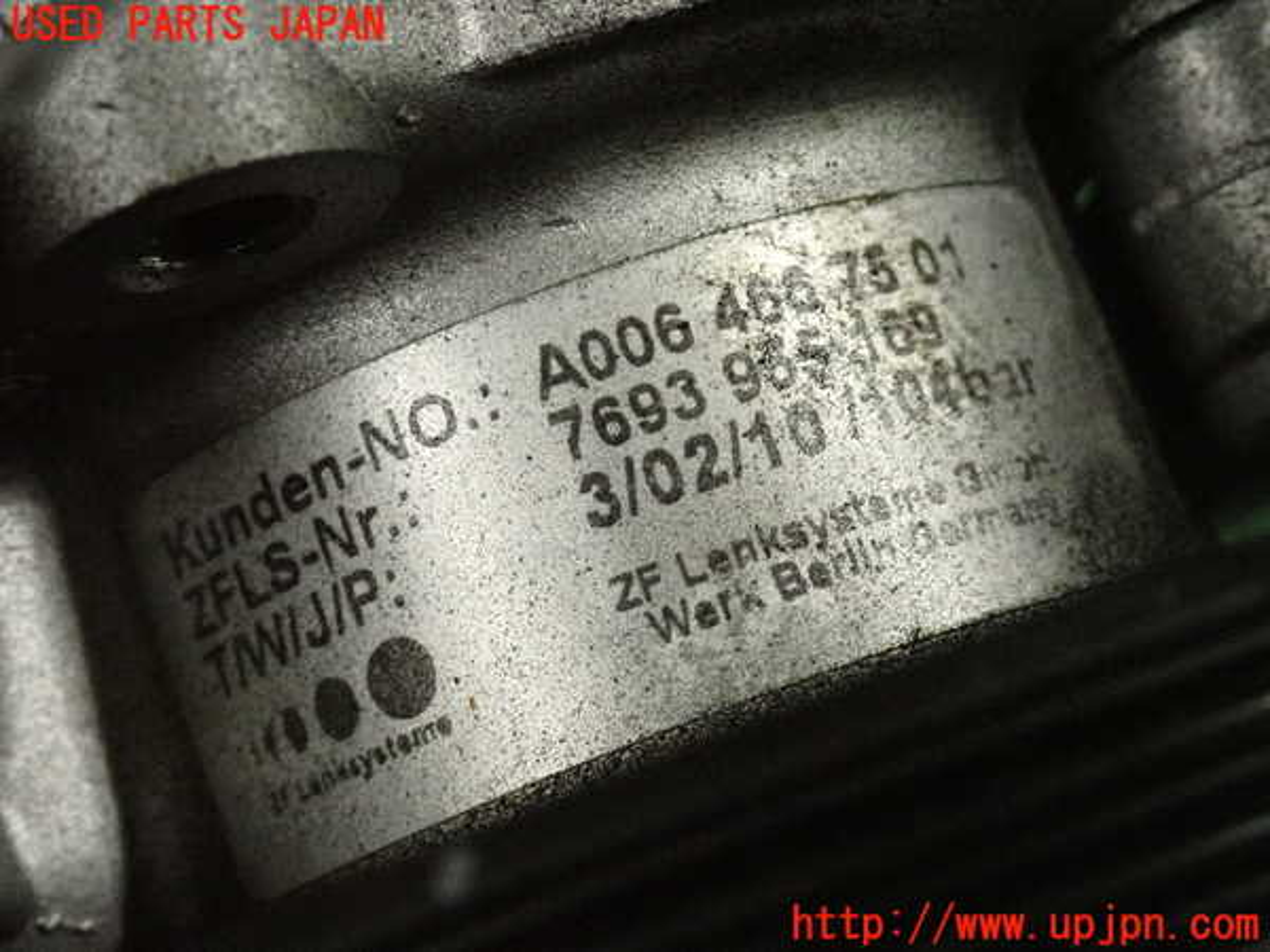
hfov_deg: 25.3
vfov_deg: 19.1
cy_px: 476
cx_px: 635
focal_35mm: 77
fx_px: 2825
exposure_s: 1/125
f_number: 4.1
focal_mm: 13.65
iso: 4000
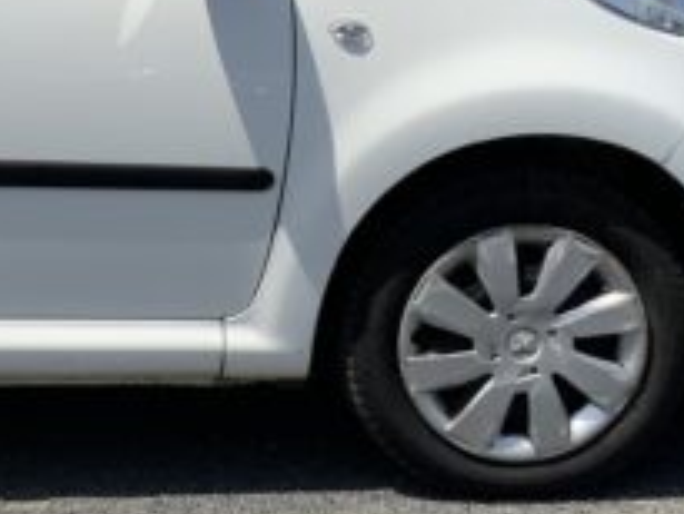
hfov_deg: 16.7
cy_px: 100
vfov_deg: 13.1
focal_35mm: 113
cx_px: -123
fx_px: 2234
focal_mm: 3
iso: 20
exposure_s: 1/2667
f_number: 1.8
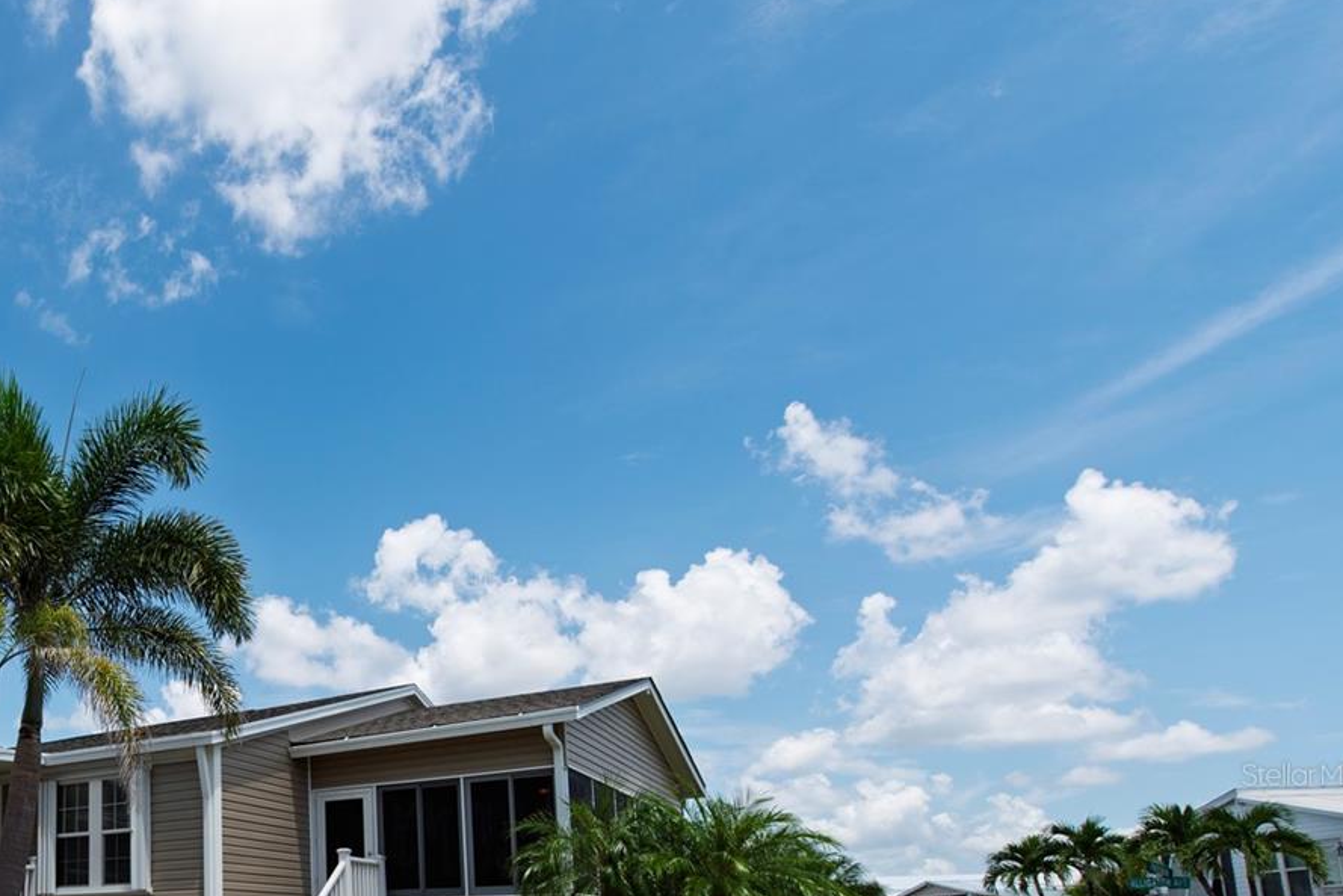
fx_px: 1007
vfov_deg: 44.4
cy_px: 774
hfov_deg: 58.9
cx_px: 168
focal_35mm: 27
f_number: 11
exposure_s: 1/500
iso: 100
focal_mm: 15
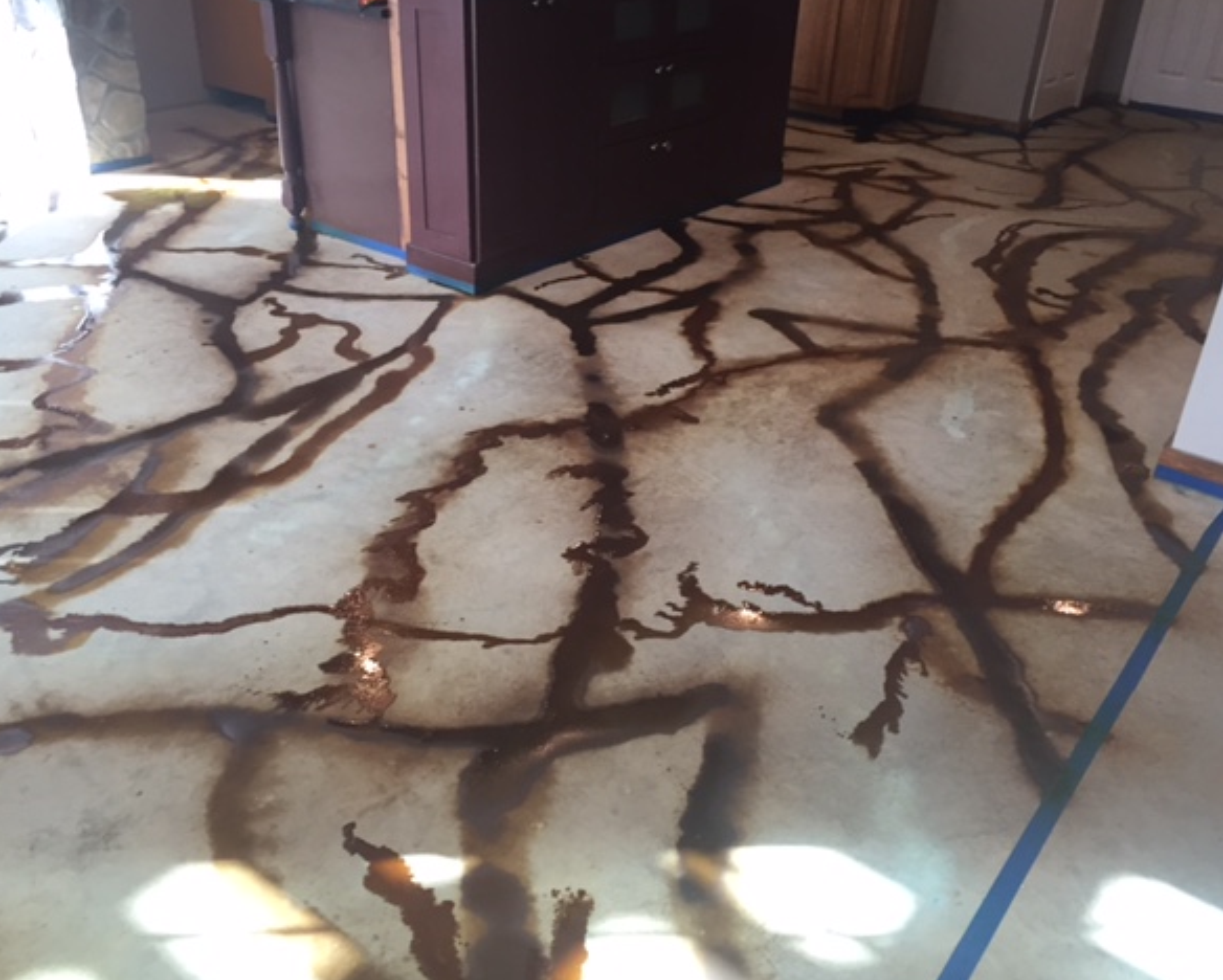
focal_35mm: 31
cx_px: 622
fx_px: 1123
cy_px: 482
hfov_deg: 57.1
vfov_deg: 47.2
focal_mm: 4.15
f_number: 2.2
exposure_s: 1/30
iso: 50
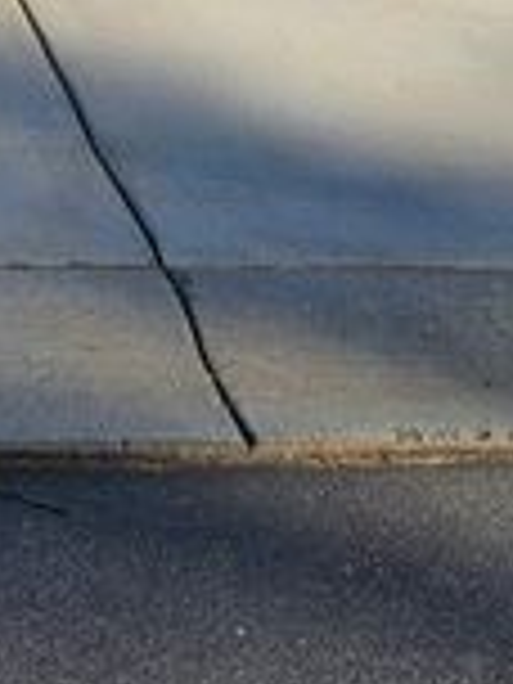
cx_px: -4
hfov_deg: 14.4
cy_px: -452
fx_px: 1996
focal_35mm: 101
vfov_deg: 16.9
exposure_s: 1/2497
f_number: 1.8
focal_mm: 5.4
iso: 25
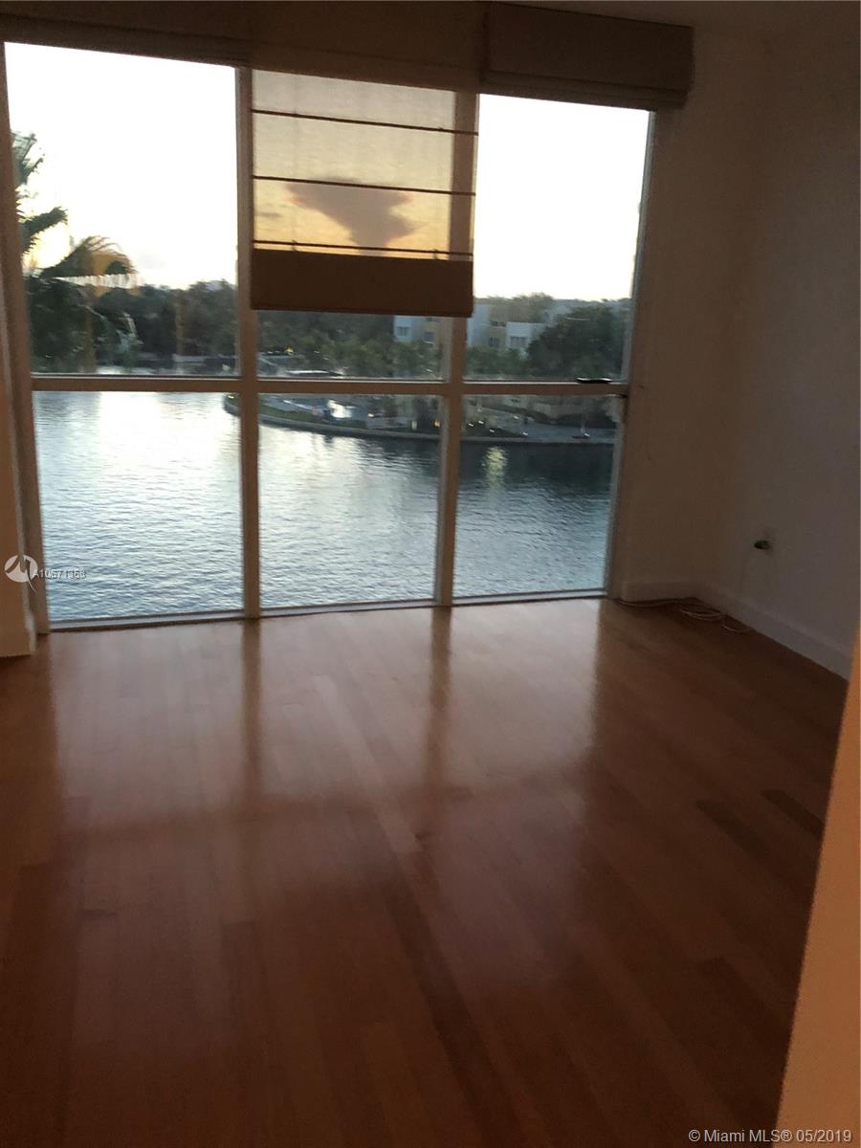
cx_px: 430
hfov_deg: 49.7
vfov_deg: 63.4
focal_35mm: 28
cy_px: 574
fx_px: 929
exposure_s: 1/6
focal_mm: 3.99
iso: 100
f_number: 1.8
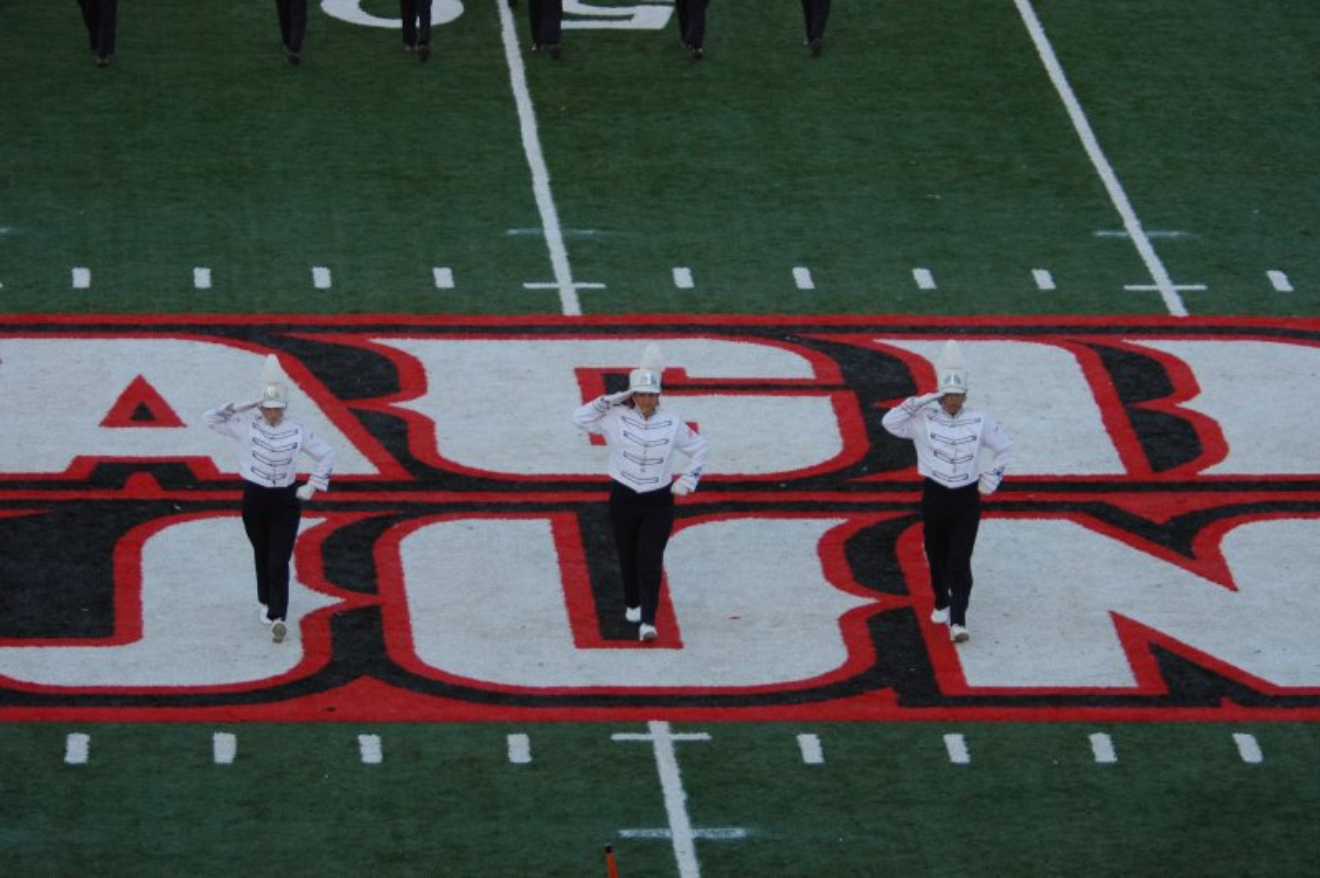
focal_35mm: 240
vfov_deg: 5.7
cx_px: 660
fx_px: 8793
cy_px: 439
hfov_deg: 8.6
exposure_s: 1/250
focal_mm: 160
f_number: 5.6
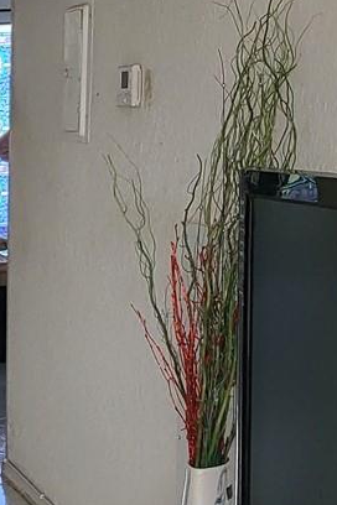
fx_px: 1488
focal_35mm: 106
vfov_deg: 19.3
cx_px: -450
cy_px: 291
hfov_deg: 11.0
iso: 200
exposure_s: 1/60
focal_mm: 5.4
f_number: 1.8
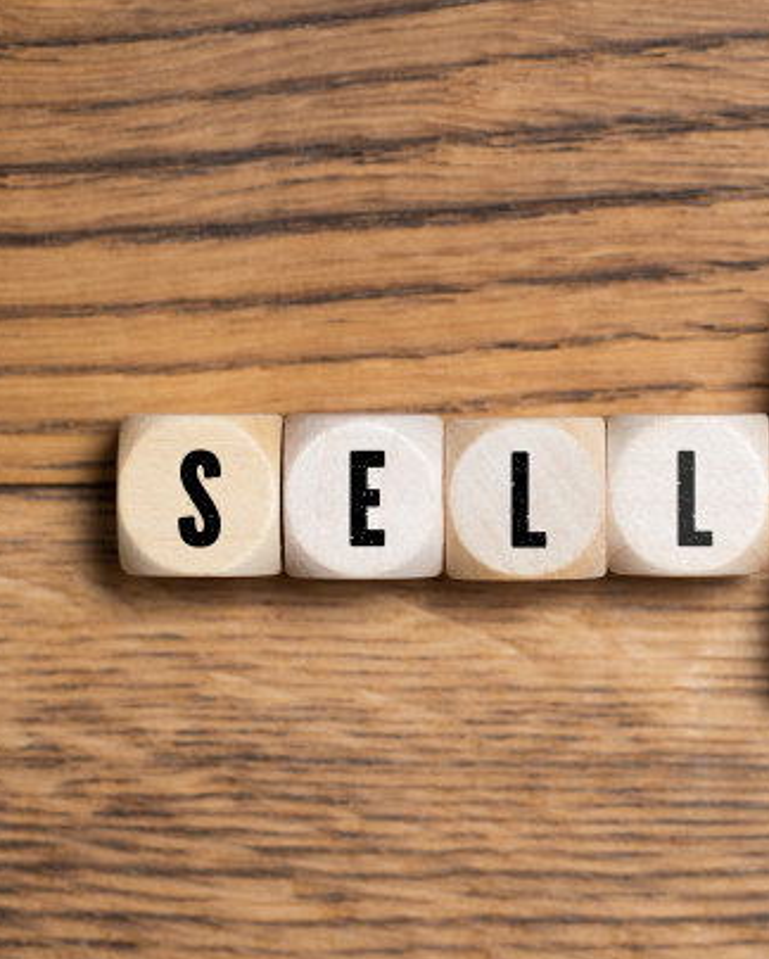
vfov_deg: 13.6
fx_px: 4034
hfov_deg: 10.9
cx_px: 560
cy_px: 480
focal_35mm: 142
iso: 100
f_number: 4.5
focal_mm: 100
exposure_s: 1/160
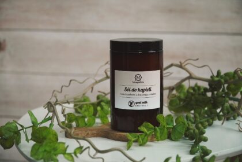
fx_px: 514
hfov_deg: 26.5
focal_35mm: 76
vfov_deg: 17.8
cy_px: 81
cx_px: 121
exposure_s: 1/160
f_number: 4
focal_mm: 51
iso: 3200
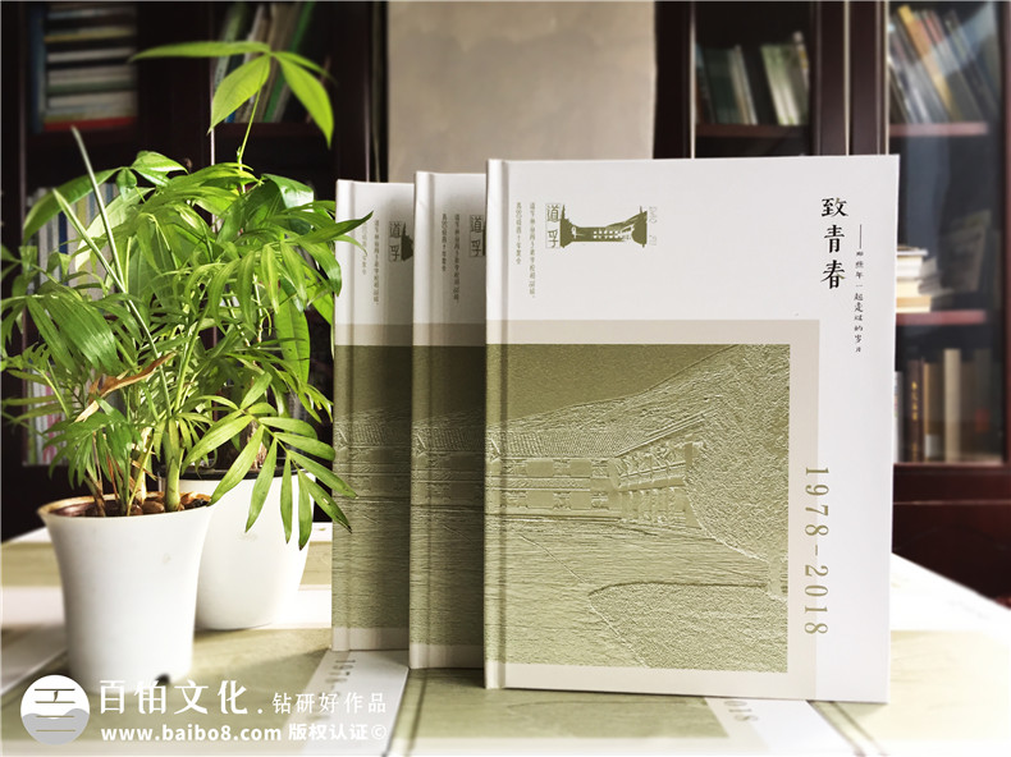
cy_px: 378
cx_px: 506
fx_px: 847
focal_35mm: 29
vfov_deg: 48.2
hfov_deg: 61.7
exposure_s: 1/33
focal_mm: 4.15
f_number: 2.2
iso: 32
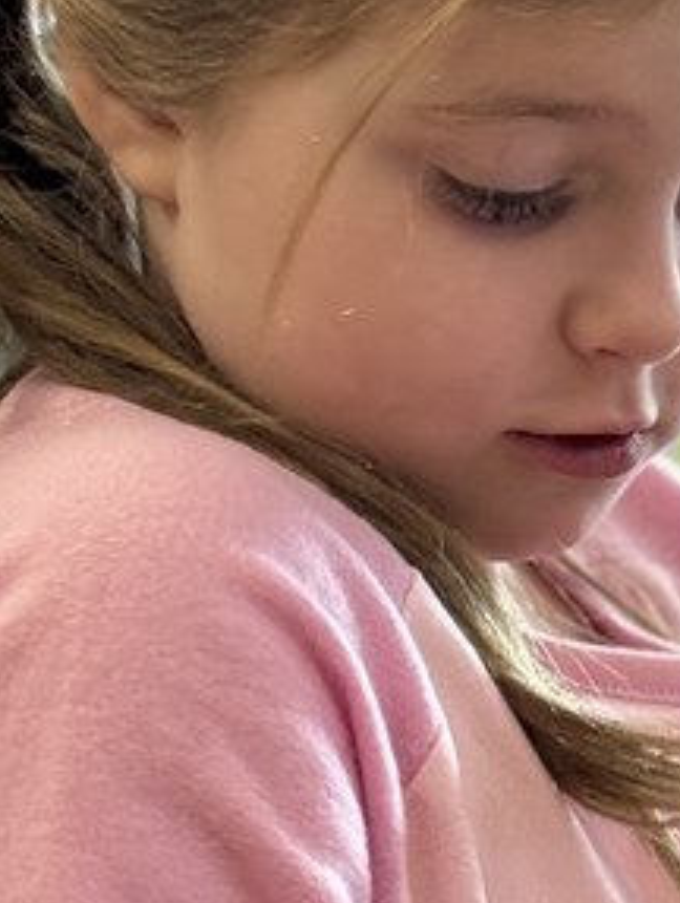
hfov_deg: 8.4
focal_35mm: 171
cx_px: 1155
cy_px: 702
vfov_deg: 11.5
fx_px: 4469
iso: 160
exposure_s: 1/60
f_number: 1.78
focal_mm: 6.76
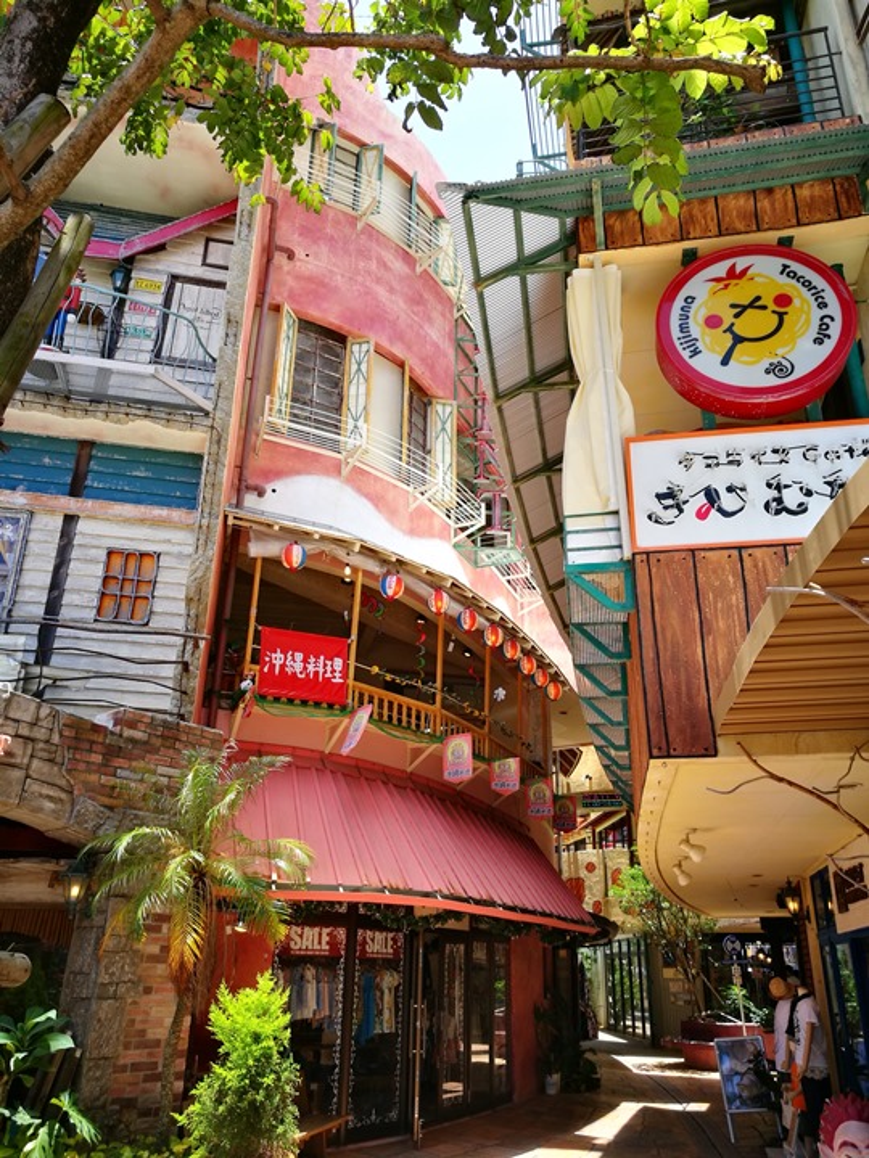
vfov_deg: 65.3
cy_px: 579
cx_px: 434
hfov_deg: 51.4
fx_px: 904
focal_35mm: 27
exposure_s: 1/188
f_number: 2.2
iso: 50
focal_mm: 4.5
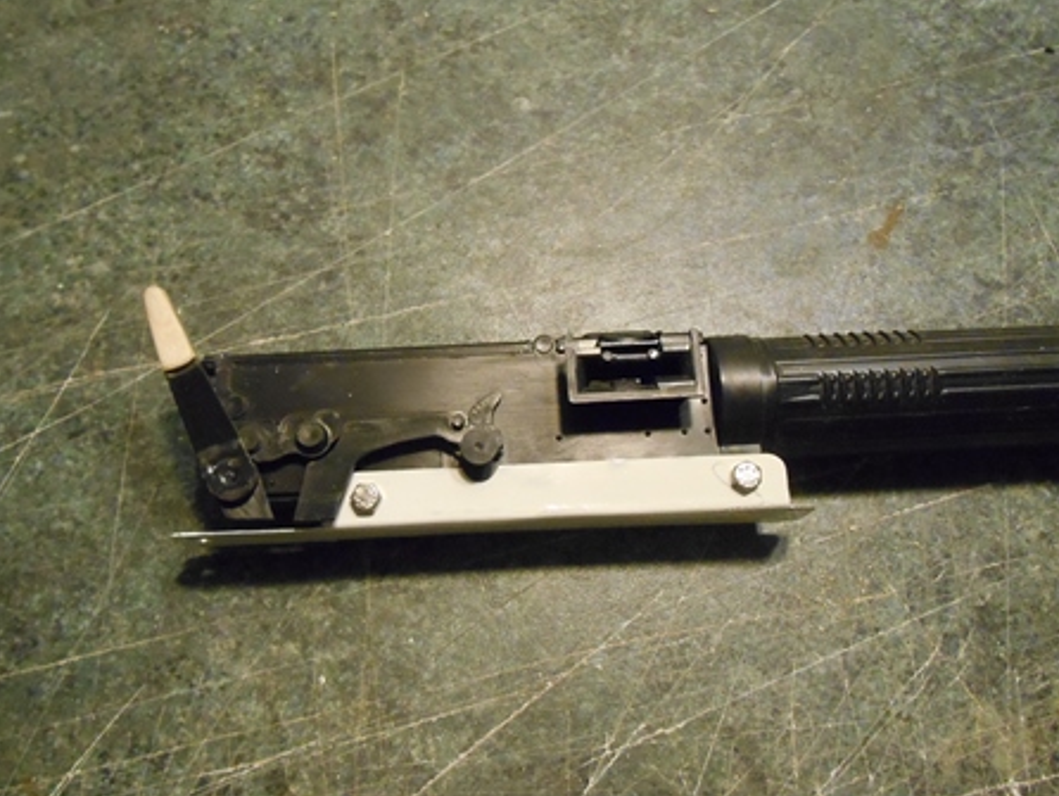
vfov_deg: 46.7
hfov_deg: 59.9
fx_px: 918
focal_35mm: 30
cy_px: 444
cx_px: 516
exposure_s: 1/30
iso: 800
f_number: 3.4
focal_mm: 4.7
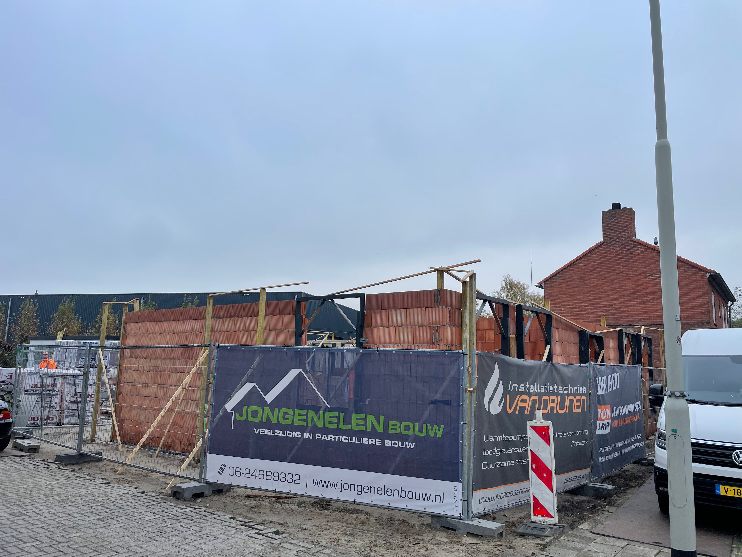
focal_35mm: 26
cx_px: 371
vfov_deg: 53.1
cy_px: 278
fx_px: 557
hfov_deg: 67.3
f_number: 1.6
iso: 32
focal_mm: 4.2
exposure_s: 1/988
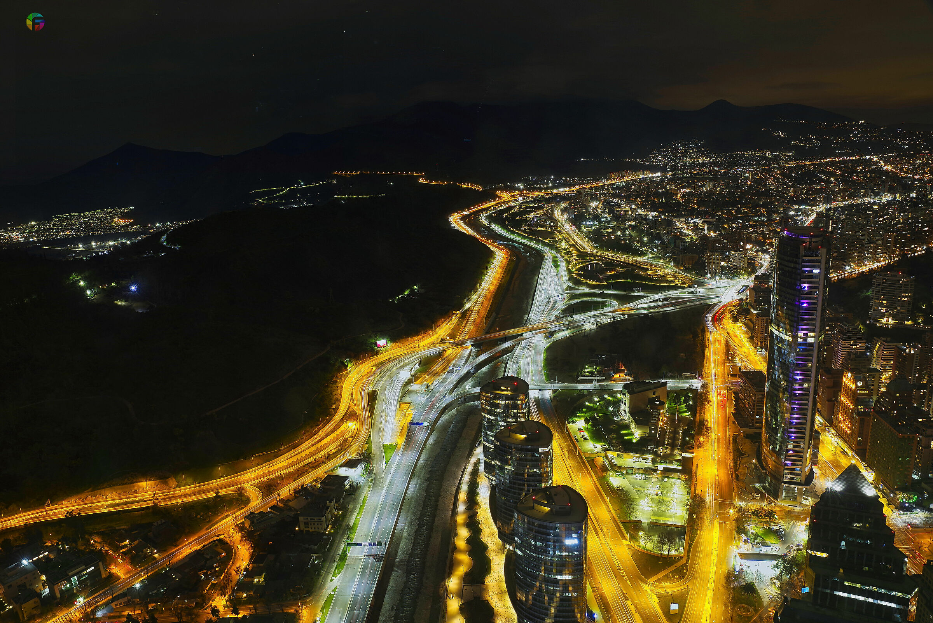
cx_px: 466
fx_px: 622
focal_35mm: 24
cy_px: 312
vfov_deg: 53.2
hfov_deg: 73.7
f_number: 11
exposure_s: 90
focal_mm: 24
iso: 100
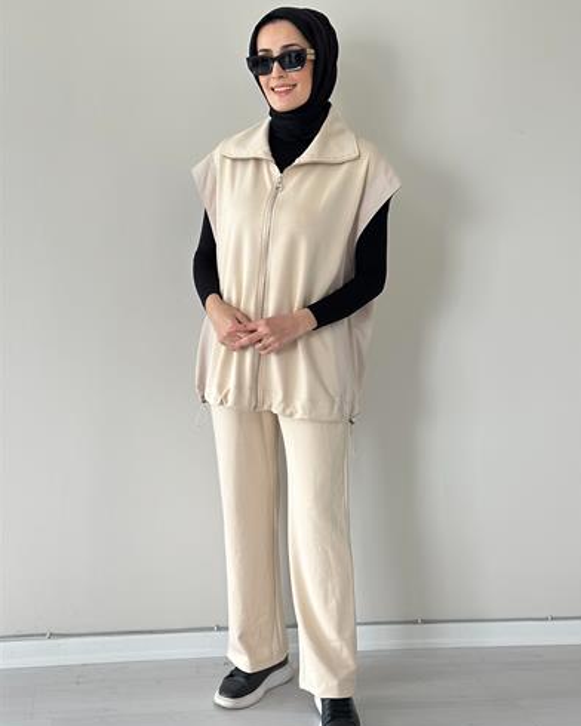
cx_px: 295
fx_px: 1096
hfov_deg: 29.7
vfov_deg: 36.7
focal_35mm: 51
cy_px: 358
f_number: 1.78
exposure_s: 1/100
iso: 200
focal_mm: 6.86
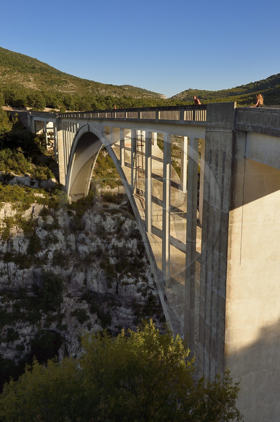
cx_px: 140
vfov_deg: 54.5
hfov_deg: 37.8
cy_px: 211
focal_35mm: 35
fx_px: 409
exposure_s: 1/200
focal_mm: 35
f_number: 16
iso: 400
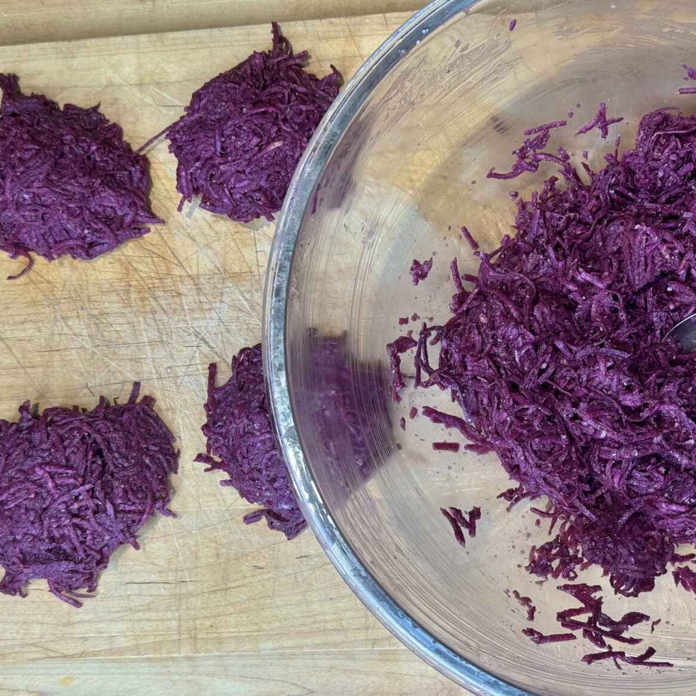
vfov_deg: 30.0
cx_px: 409
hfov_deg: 30.0
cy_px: 350
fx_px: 1297
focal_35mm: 57
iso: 50
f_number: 1.78
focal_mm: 6.76
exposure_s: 1/159
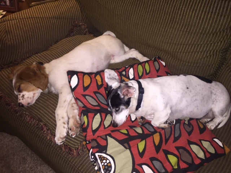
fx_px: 194
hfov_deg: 61.7
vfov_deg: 48.2
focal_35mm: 29
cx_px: 116
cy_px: 86
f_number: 2.2
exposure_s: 1/16
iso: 80
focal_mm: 4.15
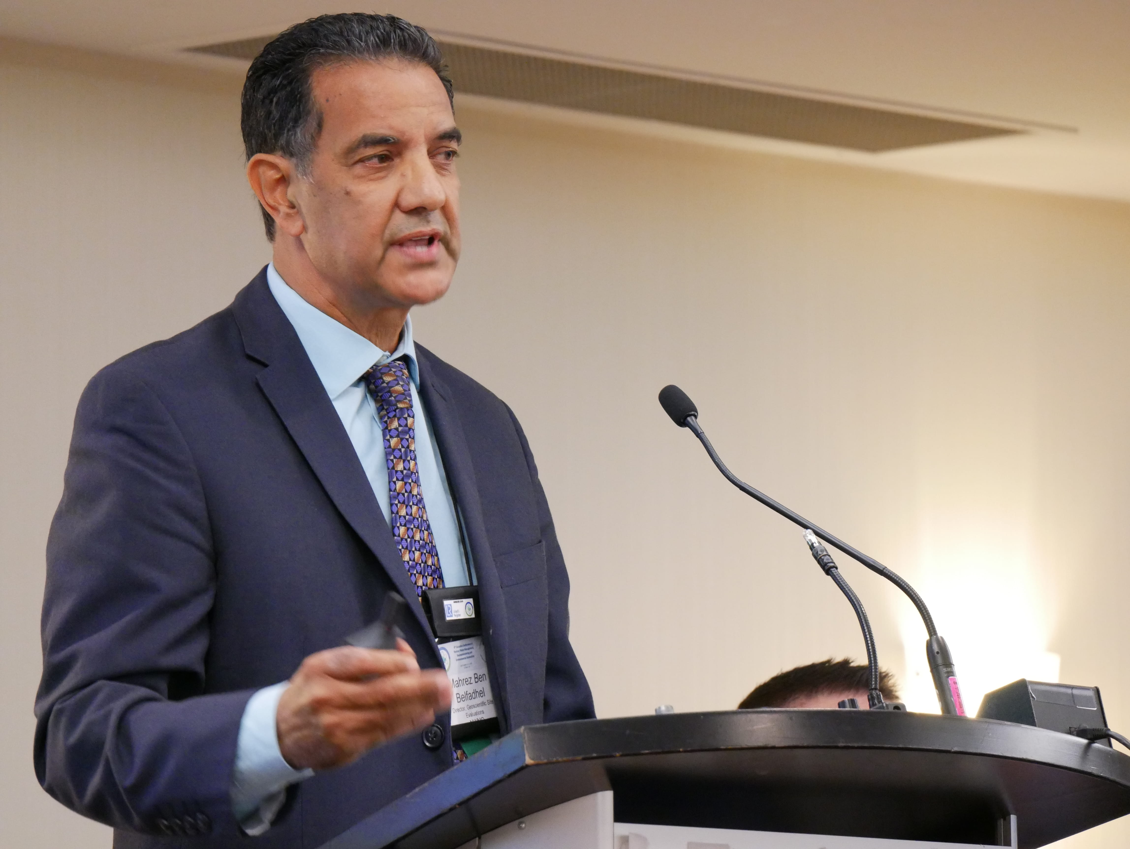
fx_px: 7119
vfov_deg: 6.8
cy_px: 424
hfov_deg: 9.1
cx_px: 565
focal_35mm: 218
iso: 3200
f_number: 5.6
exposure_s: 1/50
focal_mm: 109
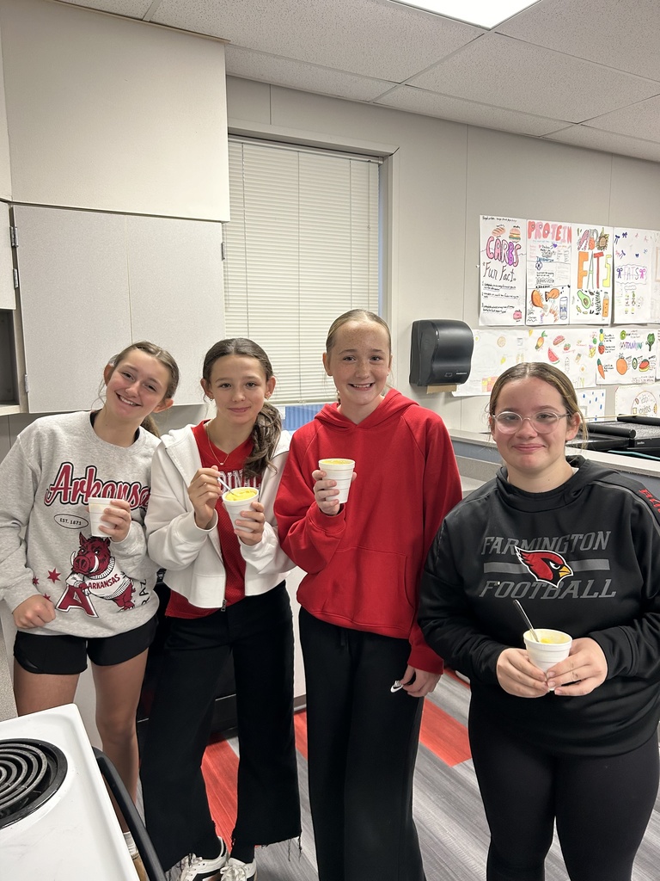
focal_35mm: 26
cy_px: 440
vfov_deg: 67.3
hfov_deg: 53.1
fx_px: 661
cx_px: 330
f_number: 1.5
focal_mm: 5.7
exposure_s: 1/60
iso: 125
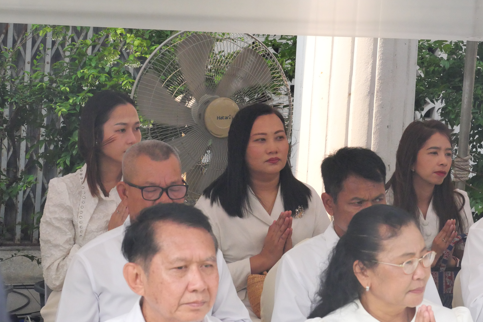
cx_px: 261
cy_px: 165
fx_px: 1879
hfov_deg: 14.6
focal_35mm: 140
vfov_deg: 9.8
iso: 4000
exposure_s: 1/1000
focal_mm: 62
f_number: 9
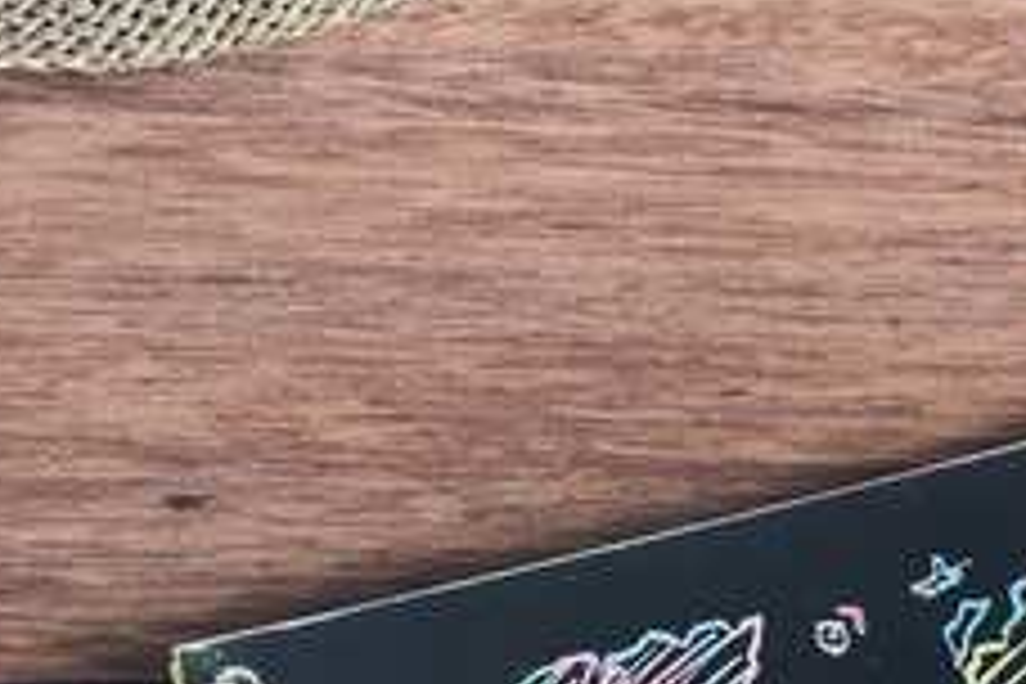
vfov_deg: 6.2
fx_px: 6241
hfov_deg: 9.4
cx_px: 738
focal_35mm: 219
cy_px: 754
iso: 200
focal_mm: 50
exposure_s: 1/1.25
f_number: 8
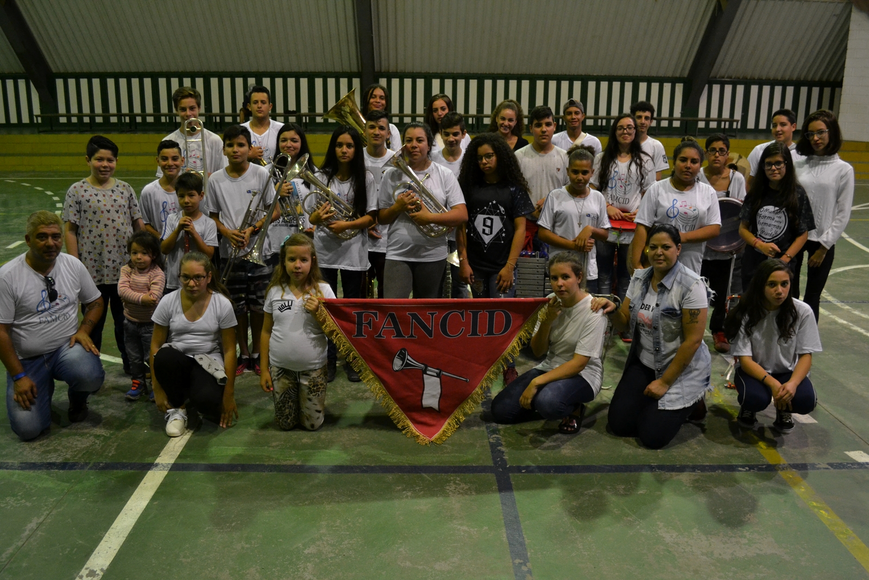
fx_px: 797
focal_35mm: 33
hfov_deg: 57.2
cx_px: 434
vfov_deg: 40.0
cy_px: 290
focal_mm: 22
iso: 1600
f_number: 4
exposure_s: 1/30
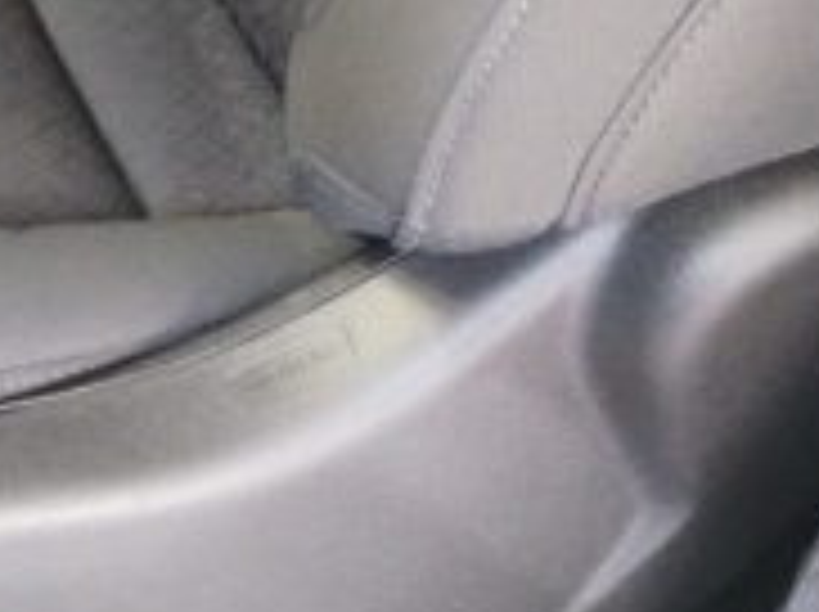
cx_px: -464
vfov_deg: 14.0
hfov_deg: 16.8
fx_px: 2481
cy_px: 104
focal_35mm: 105
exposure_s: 1/15
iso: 4669
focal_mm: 4.27
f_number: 1.8
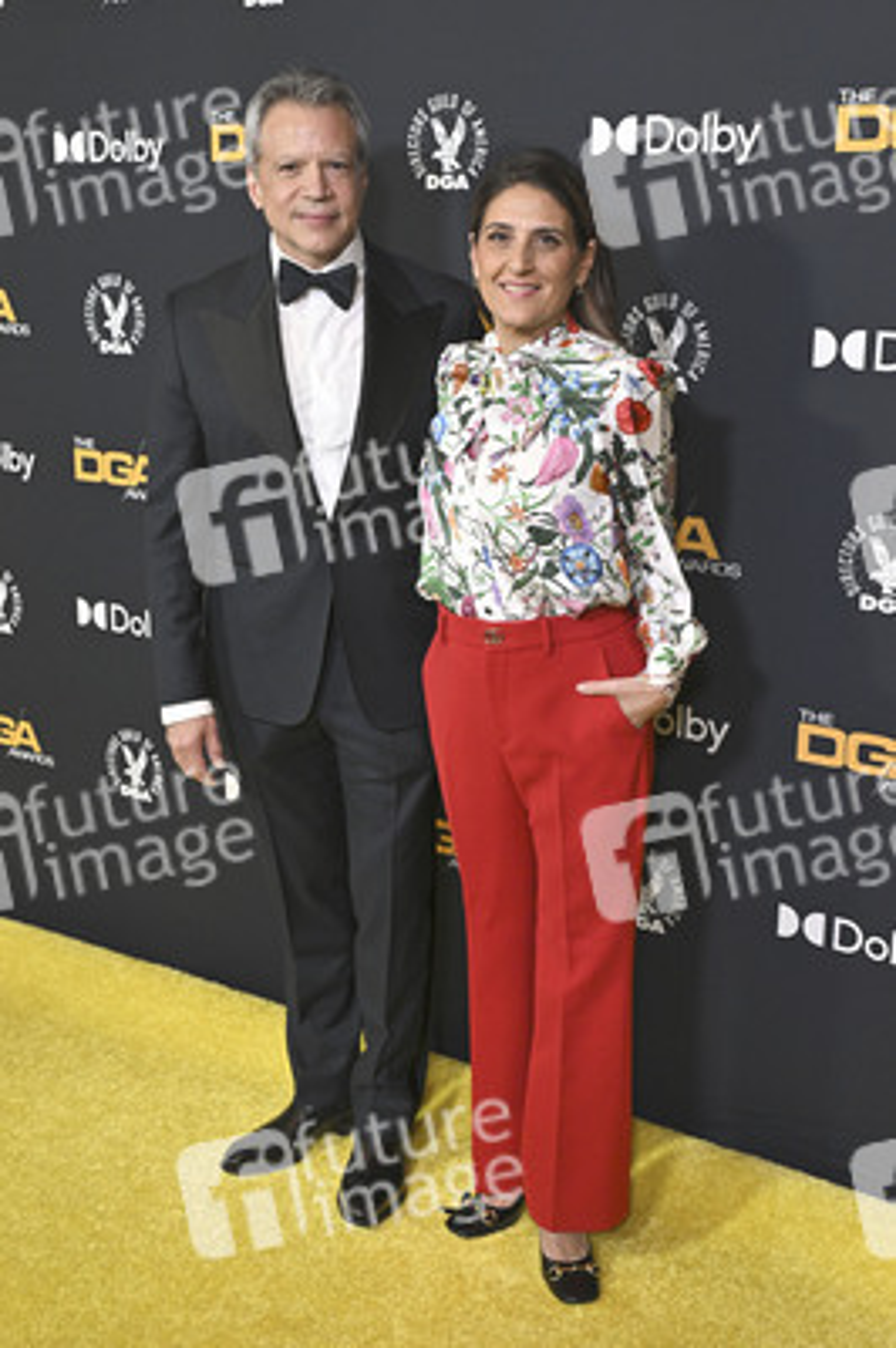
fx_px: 1458
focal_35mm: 39
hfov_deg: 34.2
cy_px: 674
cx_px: 448
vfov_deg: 49.6
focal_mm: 39
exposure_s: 1/320
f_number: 6.3
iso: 2500
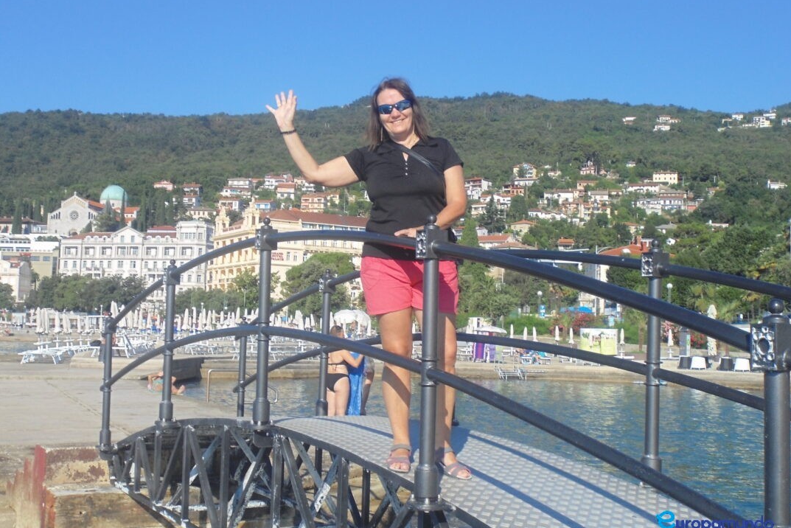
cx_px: 397
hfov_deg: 43.6
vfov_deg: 29.9
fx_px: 989
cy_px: 260
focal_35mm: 45
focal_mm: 7.8
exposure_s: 1/60
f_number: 14.1
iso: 80
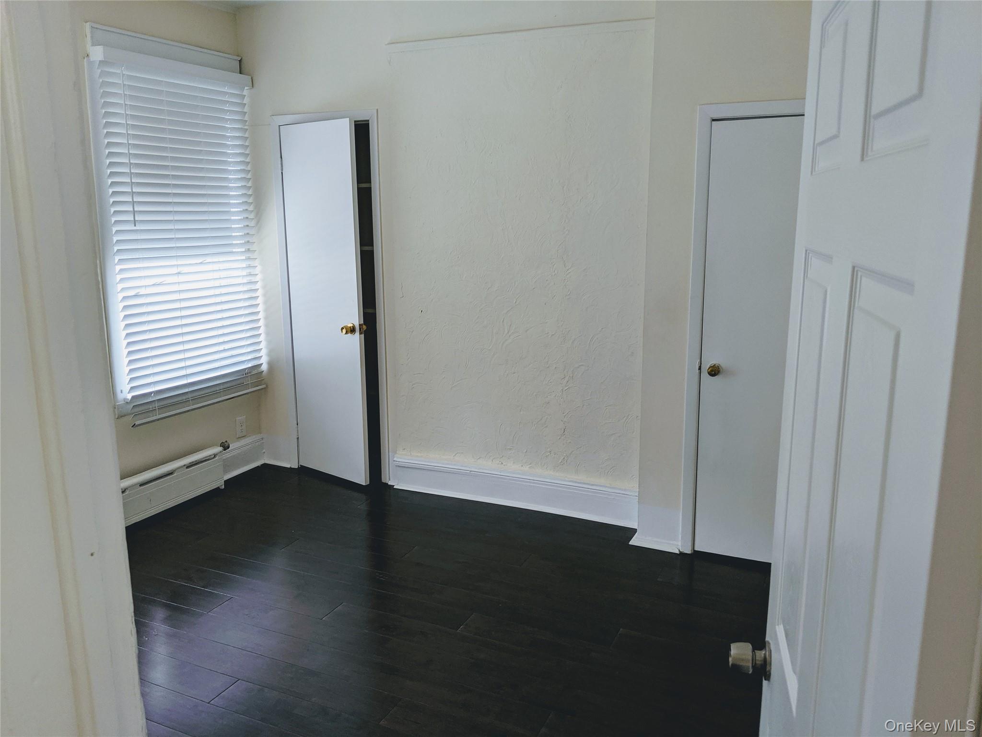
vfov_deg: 51.4
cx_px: 491
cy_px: 368
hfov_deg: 65.3
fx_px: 766
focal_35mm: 27
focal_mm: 4.44
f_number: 1.8
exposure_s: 1/145
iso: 78
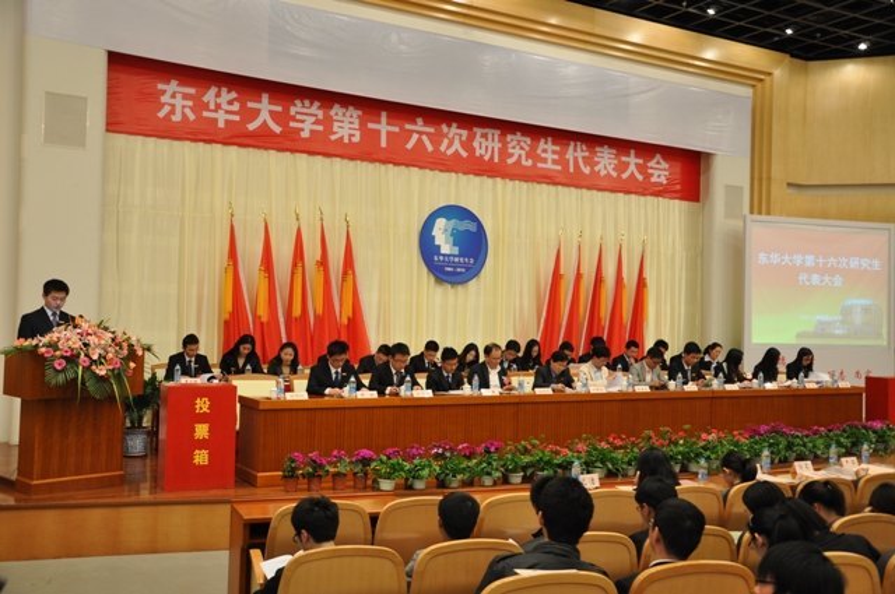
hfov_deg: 51.3
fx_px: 931
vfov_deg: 35.4
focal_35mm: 38
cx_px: 448
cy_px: 297
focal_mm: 25
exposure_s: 1/15
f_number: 4
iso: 560
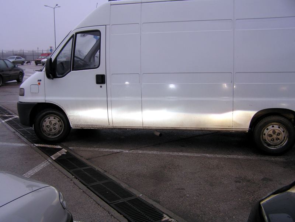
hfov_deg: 49.0
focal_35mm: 38
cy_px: 111
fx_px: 324
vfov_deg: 37.7
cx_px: 148
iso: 50
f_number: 2.8
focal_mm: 6.3
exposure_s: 1/50
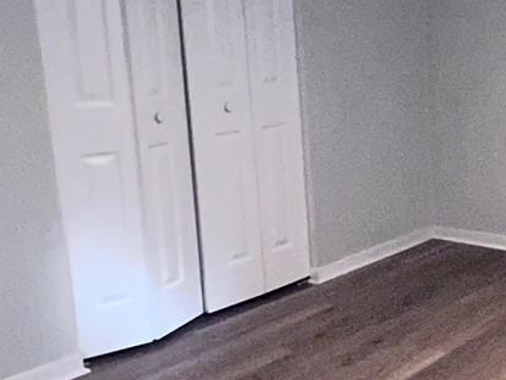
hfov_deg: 34.1
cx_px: 528
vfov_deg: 29.1
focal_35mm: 50
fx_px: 731
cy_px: 160
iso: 500
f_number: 1.8
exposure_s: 1/60
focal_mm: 1.57
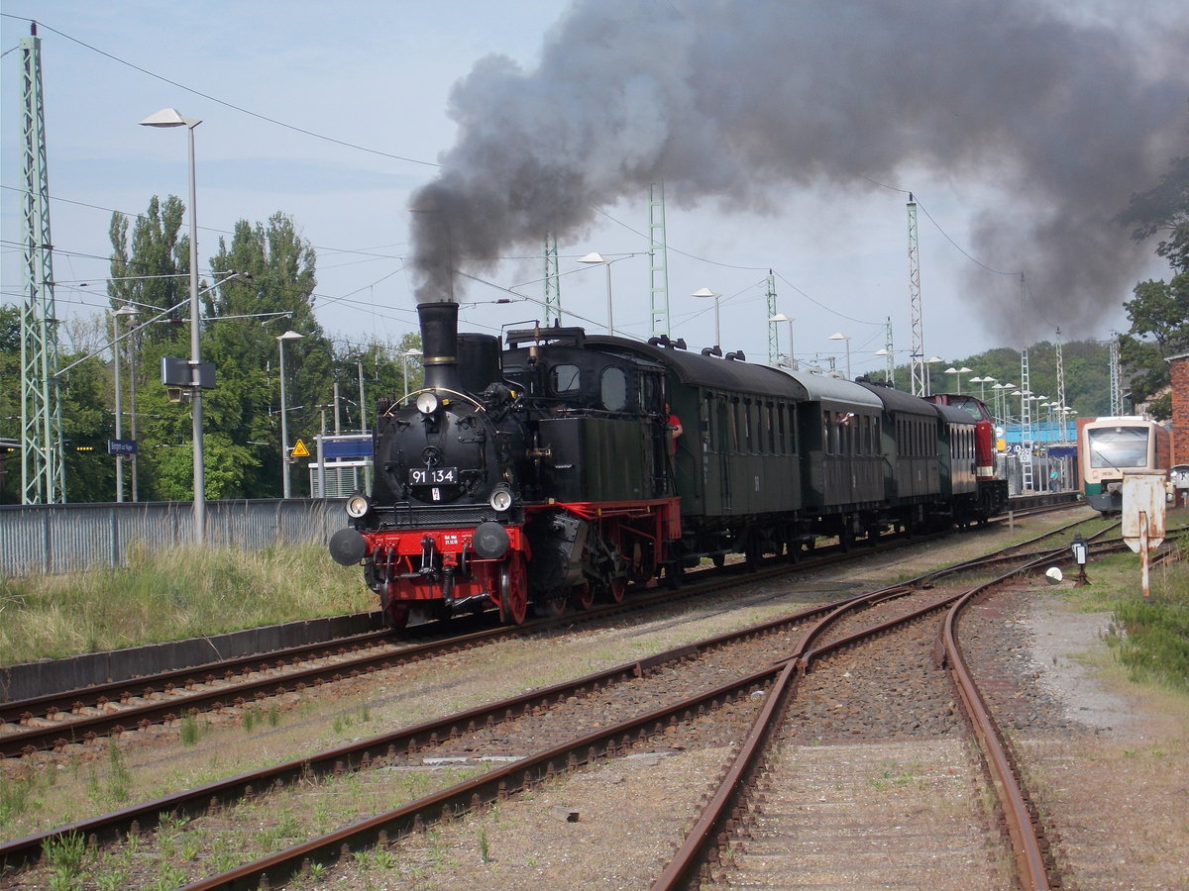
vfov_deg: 14.9
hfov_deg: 19.8
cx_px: 594
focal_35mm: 99
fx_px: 3400
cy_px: 446
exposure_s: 1/400
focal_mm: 17.6
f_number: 5.5
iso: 80
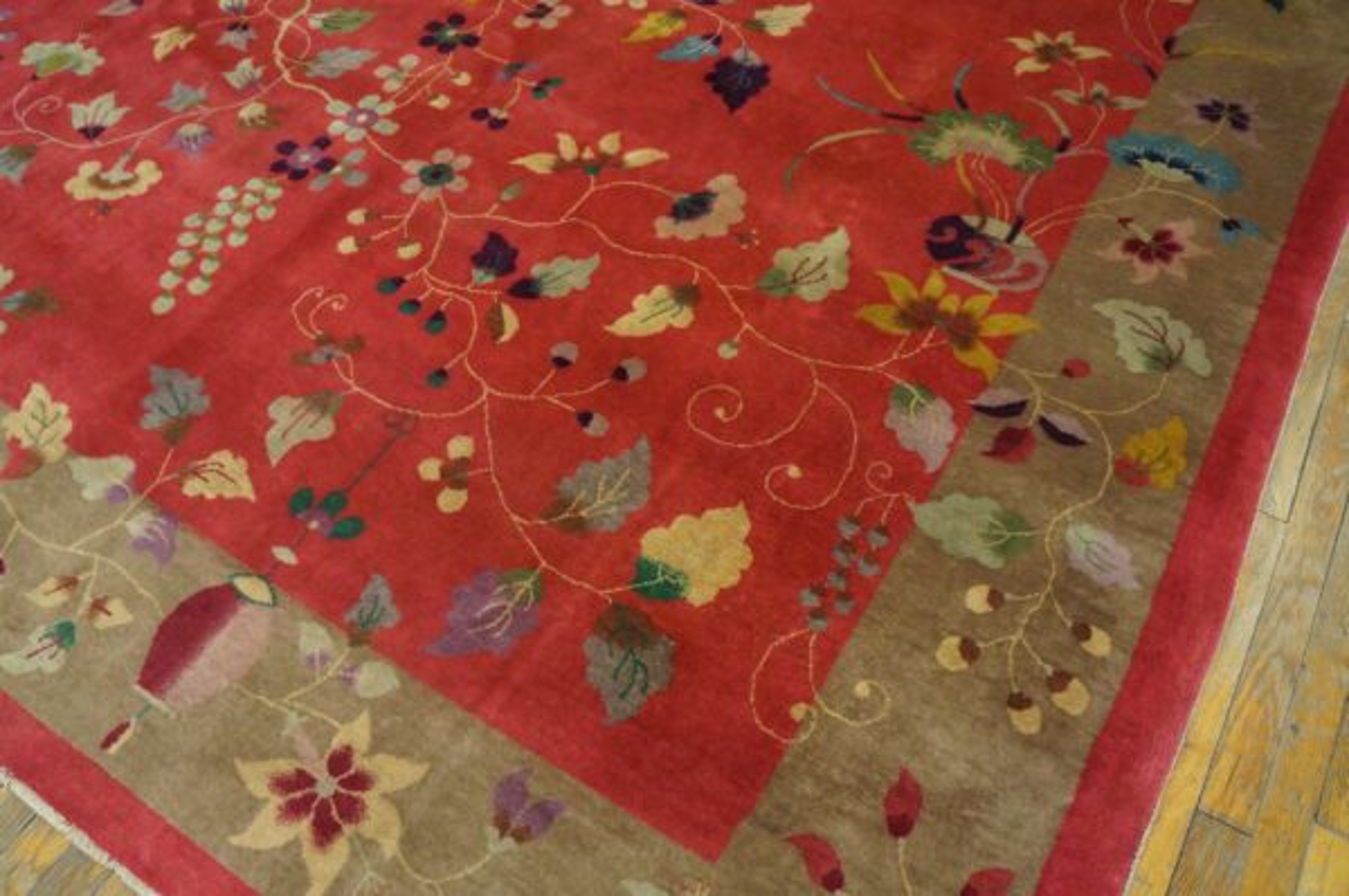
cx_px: 674
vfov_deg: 47.9
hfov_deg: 67.4
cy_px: 448
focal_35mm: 27
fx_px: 1011
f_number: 4
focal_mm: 18
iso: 3200
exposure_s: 1/160
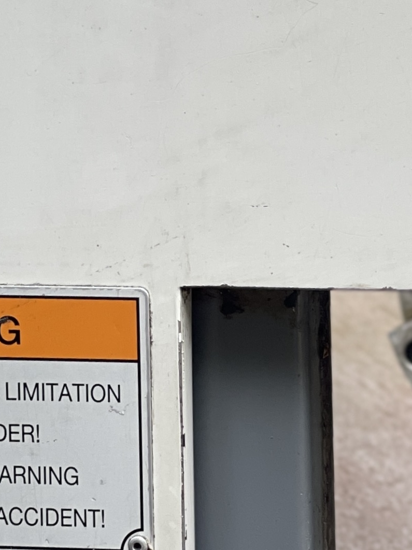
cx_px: 609
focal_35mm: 219
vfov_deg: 9.0
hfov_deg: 6.7
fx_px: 3477
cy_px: 98
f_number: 2.2
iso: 32
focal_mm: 7.5
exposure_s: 1/121
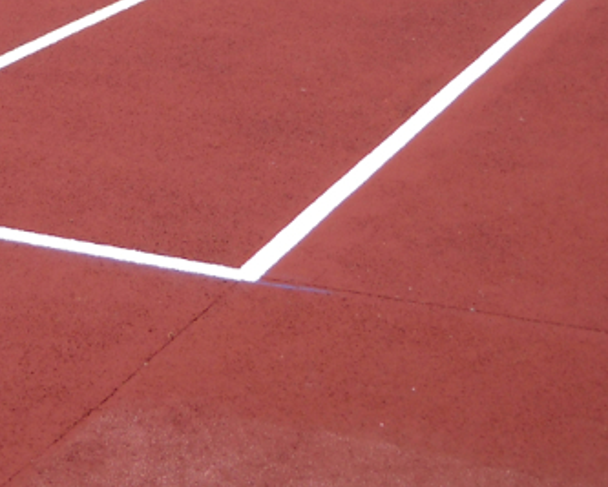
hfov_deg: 17.6
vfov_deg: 13.9
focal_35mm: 108
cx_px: 139
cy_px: -72
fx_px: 1945
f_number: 5.5
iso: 64
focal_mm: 6.72
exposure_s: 1/353
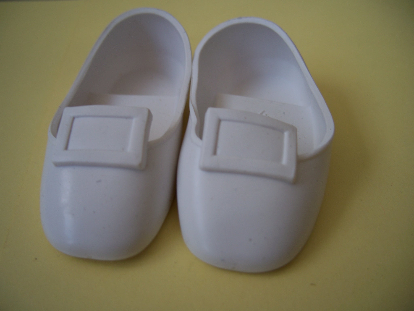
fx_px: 443
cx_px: 207
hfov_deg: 50.1
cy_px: 156
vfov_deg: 38.7
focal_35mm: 37
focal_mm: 7.8
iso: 64
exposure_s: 1/50
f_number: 2.8
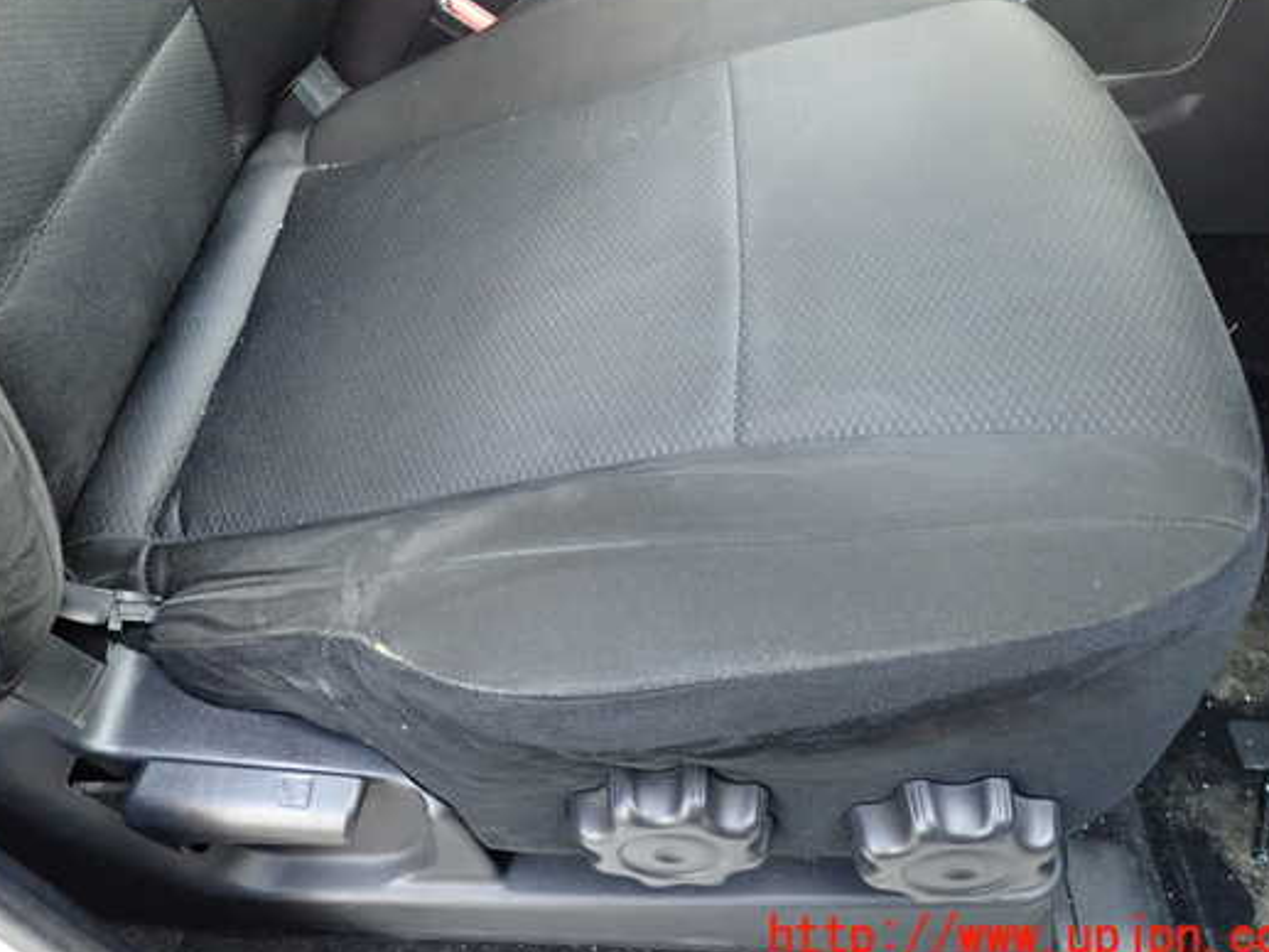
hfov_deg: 61.6
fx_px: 1063
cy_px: 417
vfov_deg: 48.1
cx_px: 587
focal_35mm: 29
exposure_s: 1/30
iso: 320
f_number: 2
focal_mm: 4.5
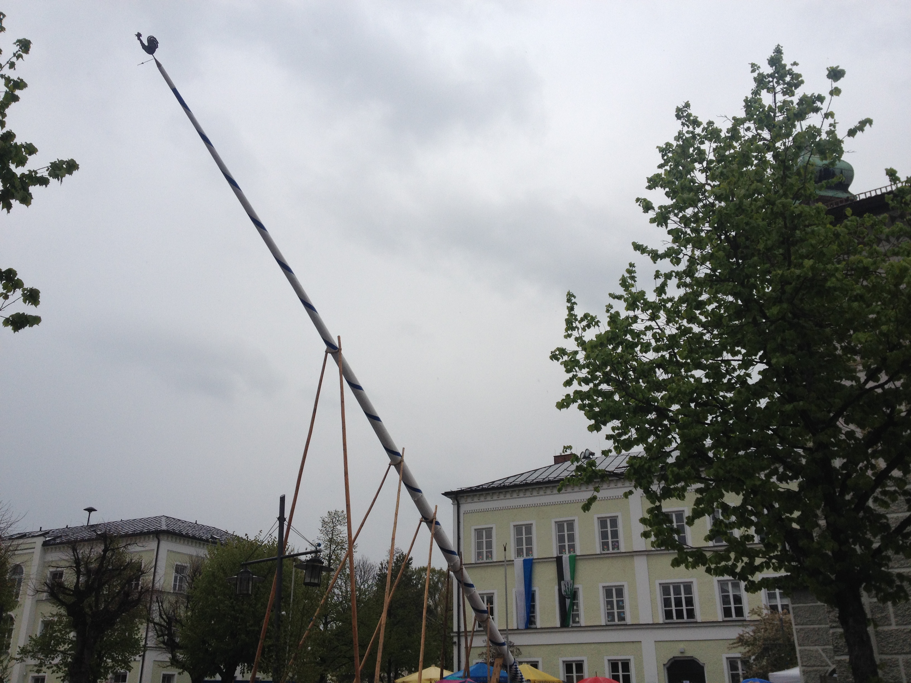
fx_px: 921
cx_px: 456
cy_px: 342
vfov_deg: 40.7
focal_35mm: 35
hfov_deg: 52.6
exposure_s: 1/2632
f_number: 2.4
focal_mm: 4.28
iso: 50
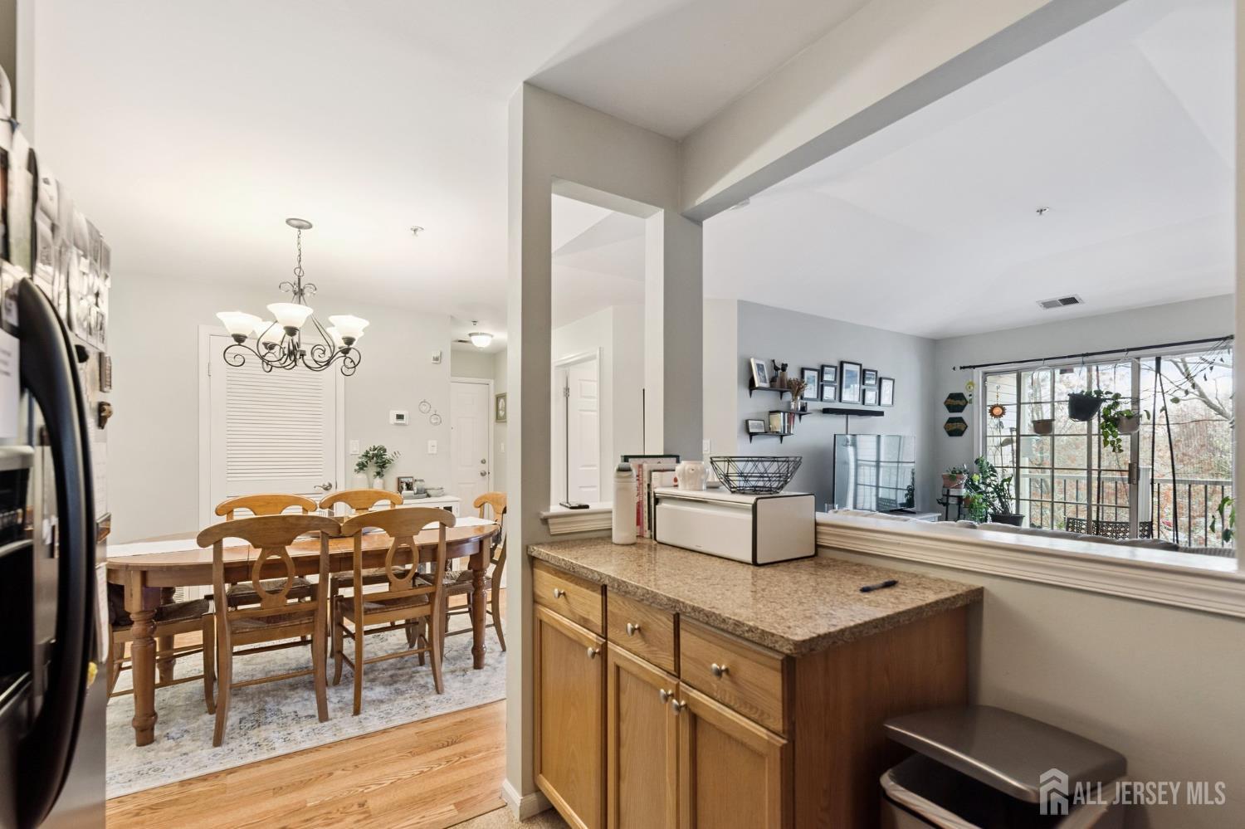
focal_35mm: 15
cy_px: 414
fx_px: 519
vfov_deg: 77.3
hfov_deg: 100.4
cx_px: 622
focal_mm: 15
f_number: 7.1
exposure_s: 1/50
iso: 640
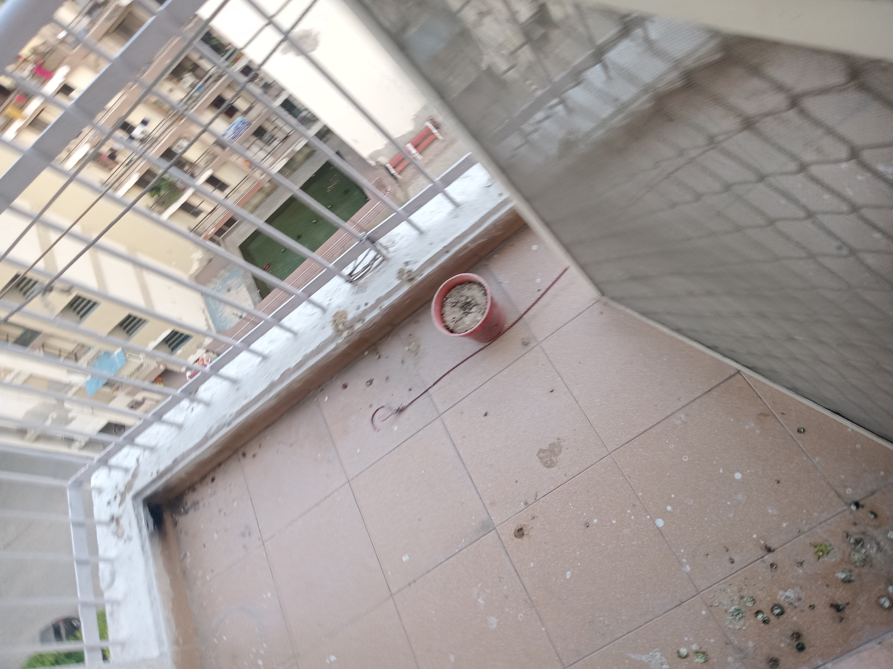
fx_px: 722
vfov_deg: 49.7
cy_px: 334
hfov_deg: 63.4
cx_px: 446
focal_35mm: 28
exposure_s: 1/50
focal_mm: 3.37
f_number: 2.2
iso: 133
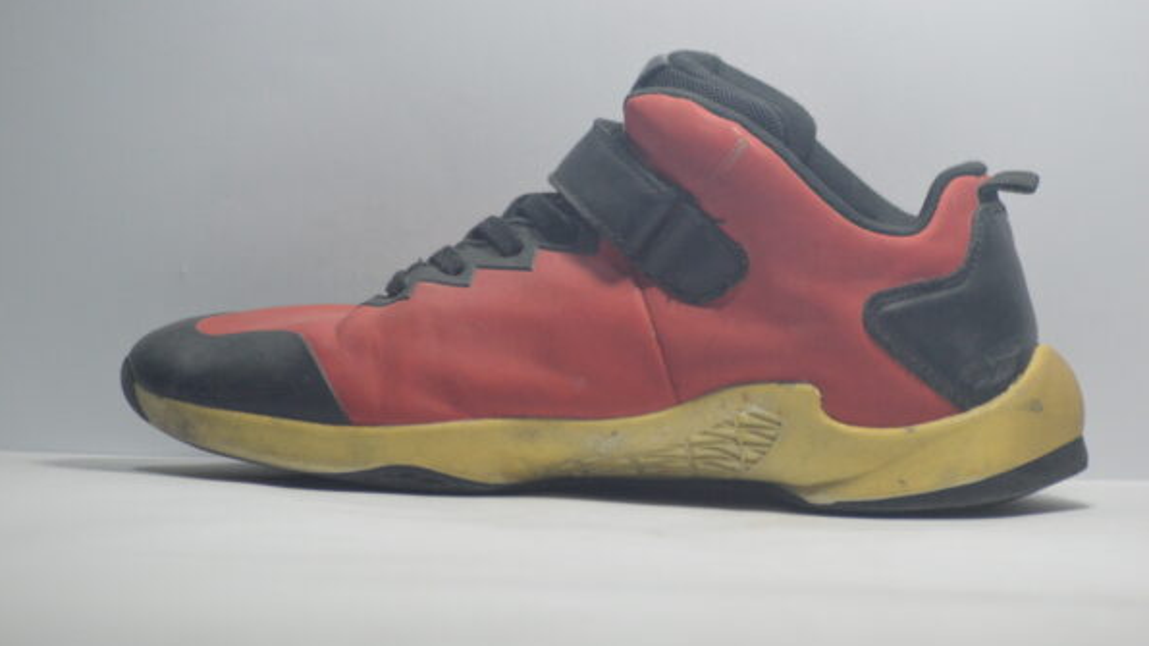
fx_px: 9626
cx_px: 573
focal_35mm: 316
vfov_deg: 3.8
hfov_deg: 6.8
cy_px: 317
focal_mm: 200
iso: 1800
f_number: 4.8
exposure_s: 1/500
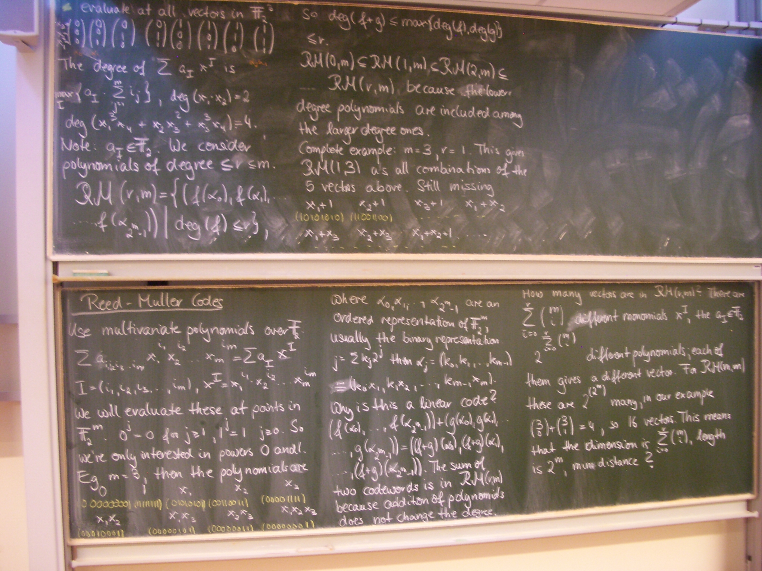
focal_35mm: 35
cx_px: 381
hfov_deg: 52.6
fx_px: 770
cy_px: 286
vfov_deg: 40.7
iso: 200
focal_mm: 5.8
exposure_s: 1/5
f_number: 2.6
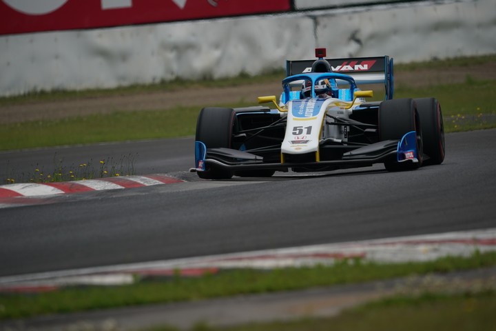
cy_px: 166
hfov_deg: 3.4
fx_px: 8266
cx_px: 248
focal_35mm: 600
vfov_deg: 2.3
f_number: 7.1
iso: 400
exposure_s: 1/800
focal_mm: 600
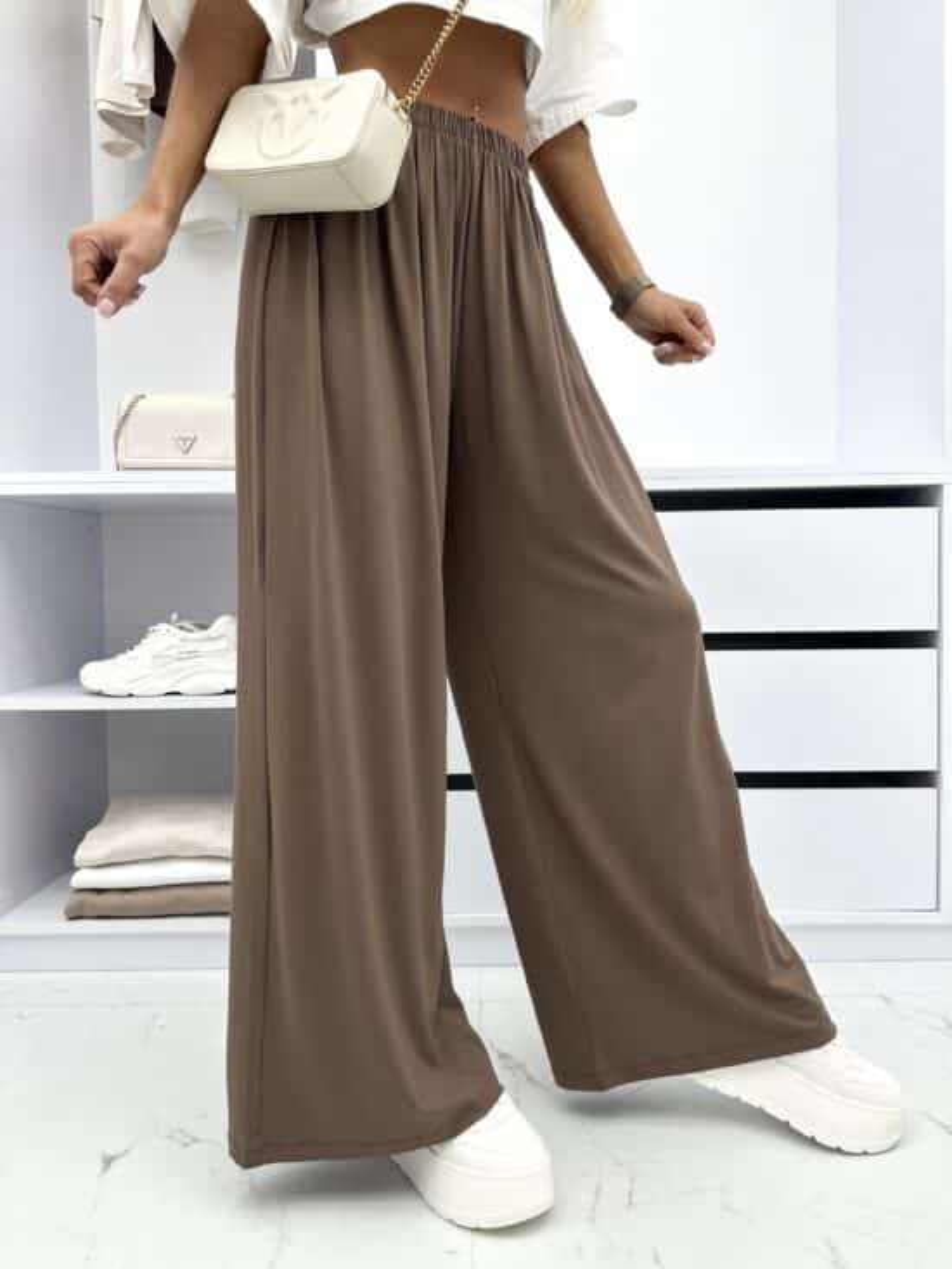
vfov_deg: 71.6
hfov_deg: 56.8
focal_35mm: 24
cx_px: 476
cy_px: 634
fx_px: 880
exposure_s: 1/440
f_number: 1.8
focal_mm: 6.86
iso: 80
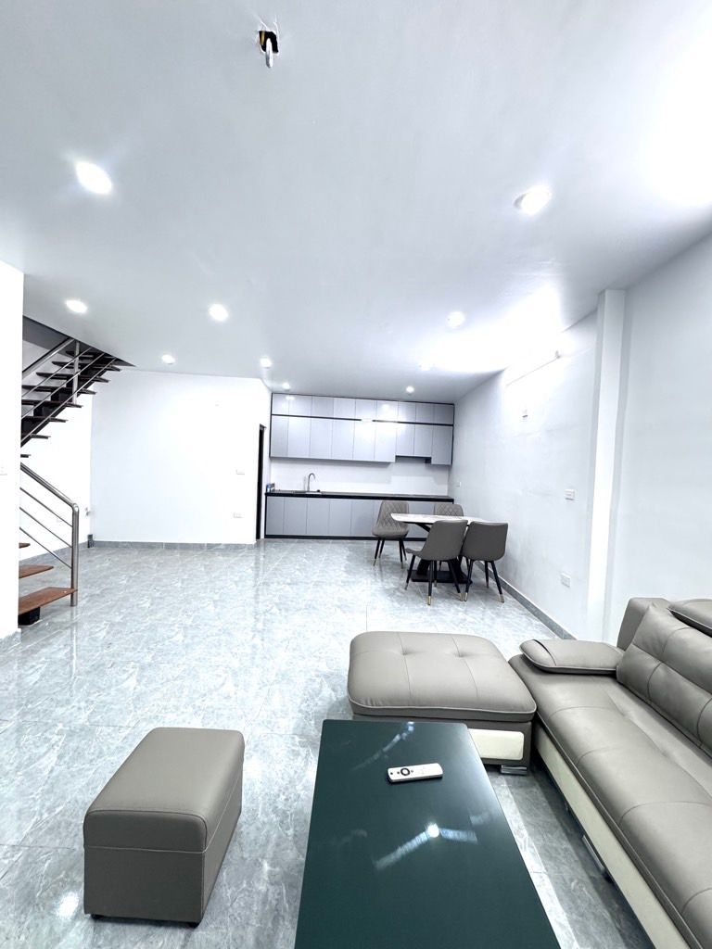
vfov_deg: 102.1
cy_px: 474
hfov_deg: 85.7
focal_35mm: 14
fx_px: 384
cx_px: 356
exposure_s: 1/100
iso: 320
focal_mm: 2.22
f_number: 2.2
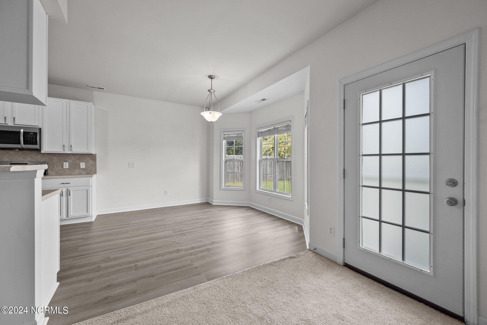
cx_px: 244
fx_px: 189
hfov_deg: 104.3
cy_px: 162
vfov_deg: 81.2
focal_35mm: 14
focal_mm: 14
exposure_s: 1/25
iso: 640
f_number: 7.1
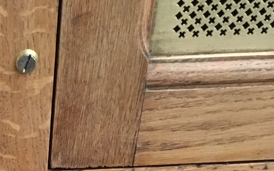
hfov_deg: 18.0
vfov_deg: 10.4
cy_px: 412
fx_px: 806
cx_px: -83
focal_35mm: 108
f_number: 2.2
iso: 250
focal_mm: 4.15
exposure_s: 1/33
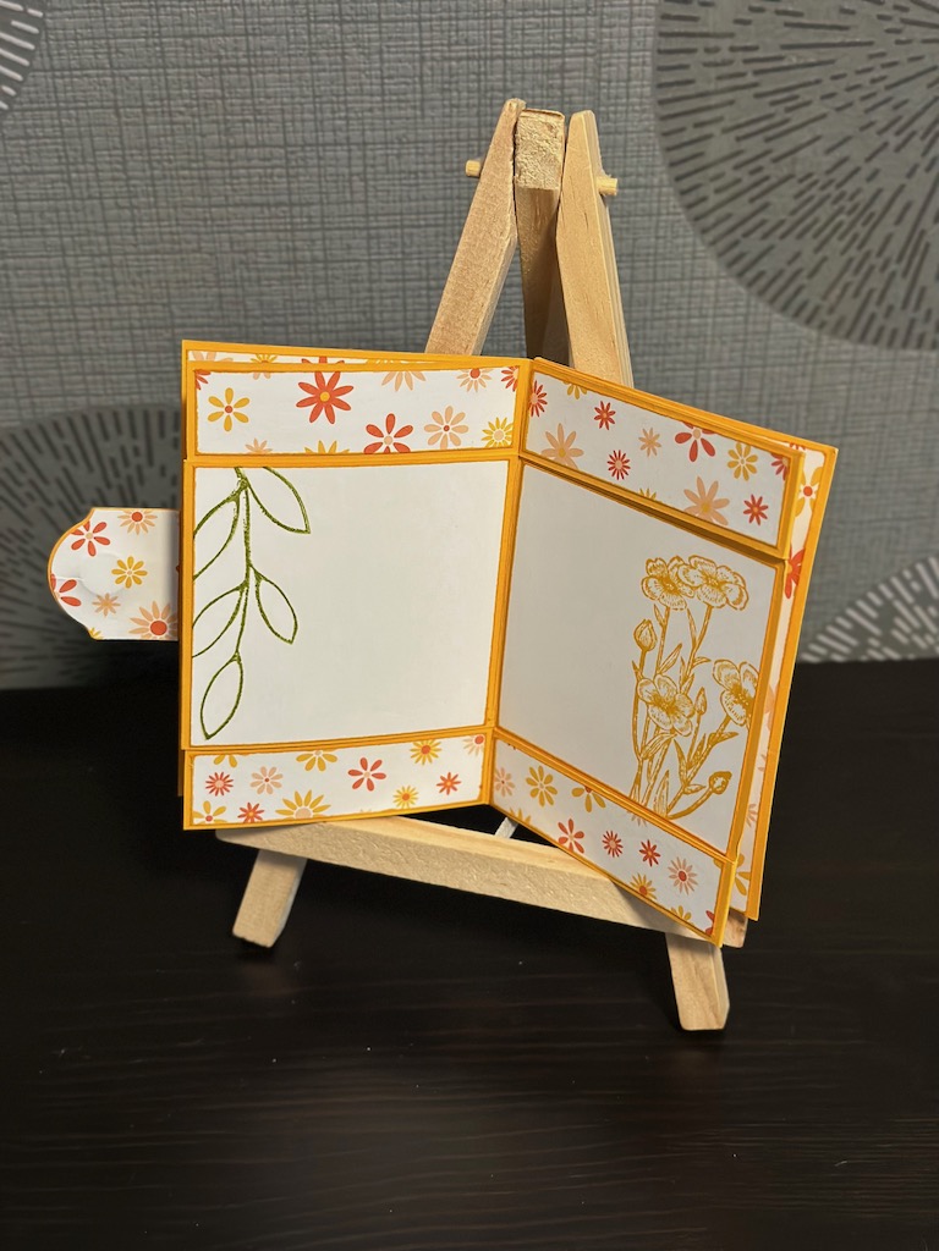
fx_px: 1736
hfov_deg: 30.3
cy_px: 626
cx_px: 470
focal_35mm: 48
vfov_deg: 39.7
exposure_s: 1/60
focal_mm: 6.86
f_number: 1.78
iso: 320
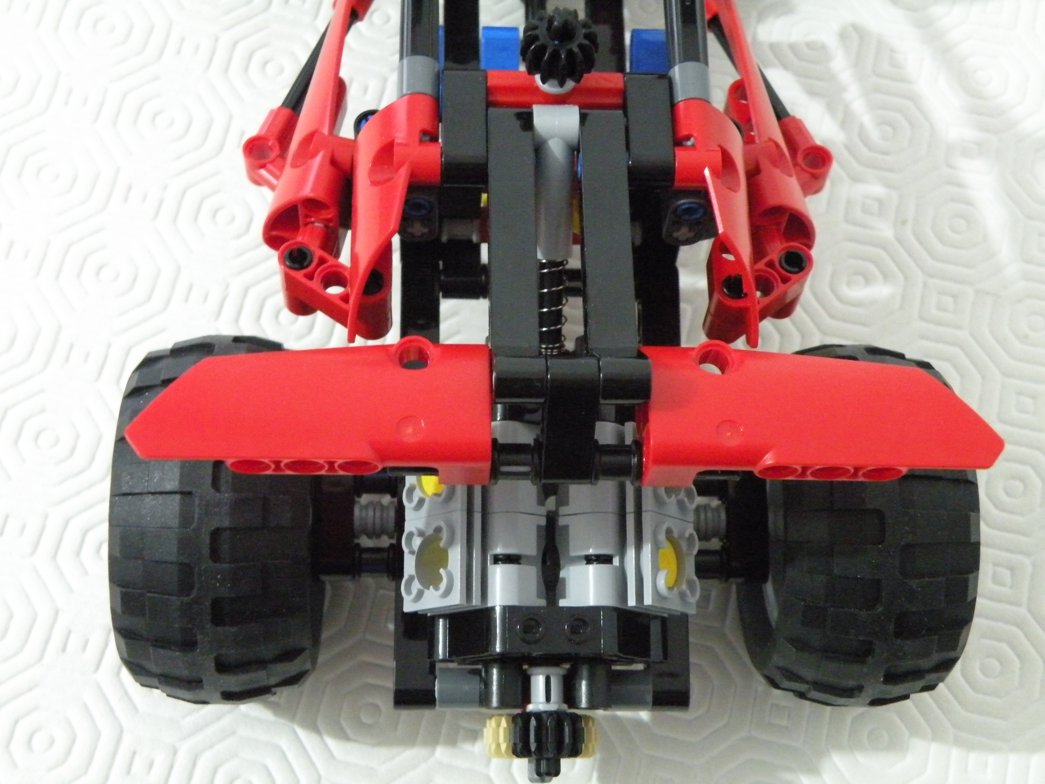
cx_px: 522
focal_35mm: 56
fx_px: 1691
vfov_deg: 26.1
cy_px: 392
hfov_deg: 34.3
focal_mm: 9.8
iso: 800
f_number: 3.5
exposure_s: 1/7.1
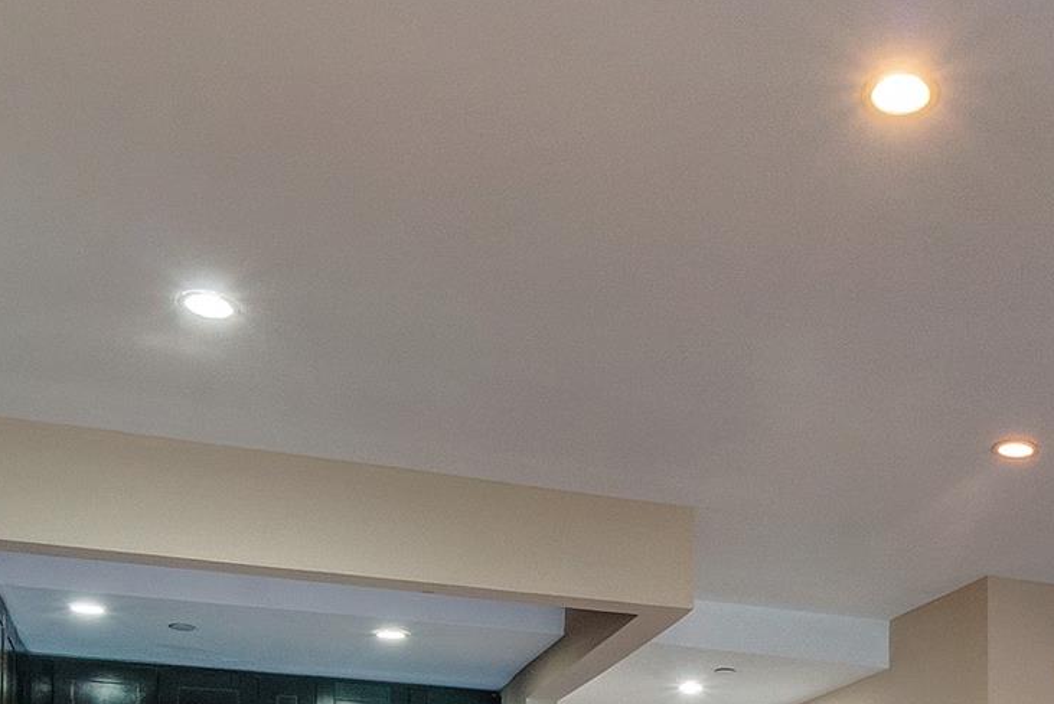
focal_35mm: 42
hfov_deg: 44.5
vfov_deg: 27.0
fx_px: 1230
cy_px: 907
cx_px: 815
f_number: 9
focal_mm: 10
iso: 800
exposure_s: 1/13
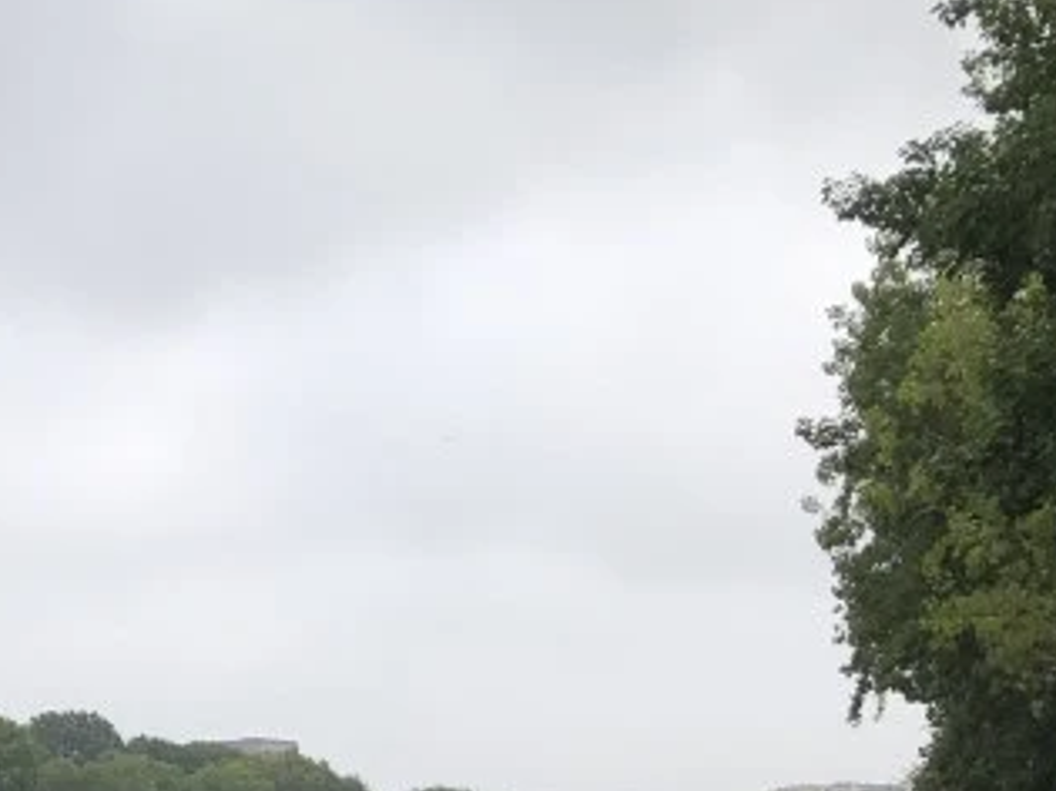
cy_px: 1000
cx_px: -282
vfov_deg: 17.4
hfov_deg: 22.2
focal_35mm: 80
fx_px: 2440
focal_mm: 4
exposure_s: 1/1263
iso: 20
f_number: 1.8
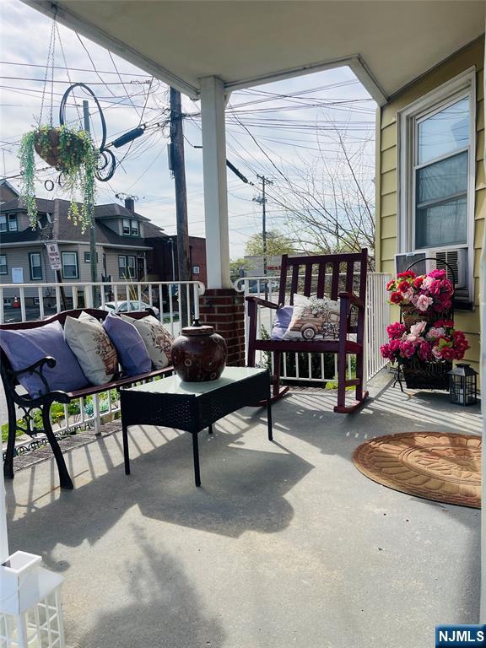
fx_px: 468
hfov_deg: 54.9
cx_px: 243
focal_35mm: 25
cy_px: 324
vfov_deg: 69.4
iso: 32
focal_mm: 5.1
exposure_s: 1/3663
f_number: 1.6
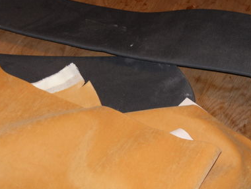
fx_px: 428
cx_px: 85
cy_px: 135
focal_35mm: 59
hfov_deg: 32.4
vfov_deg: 24.6
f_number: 3.5
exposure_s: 1/45
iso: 80
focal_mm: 6.3
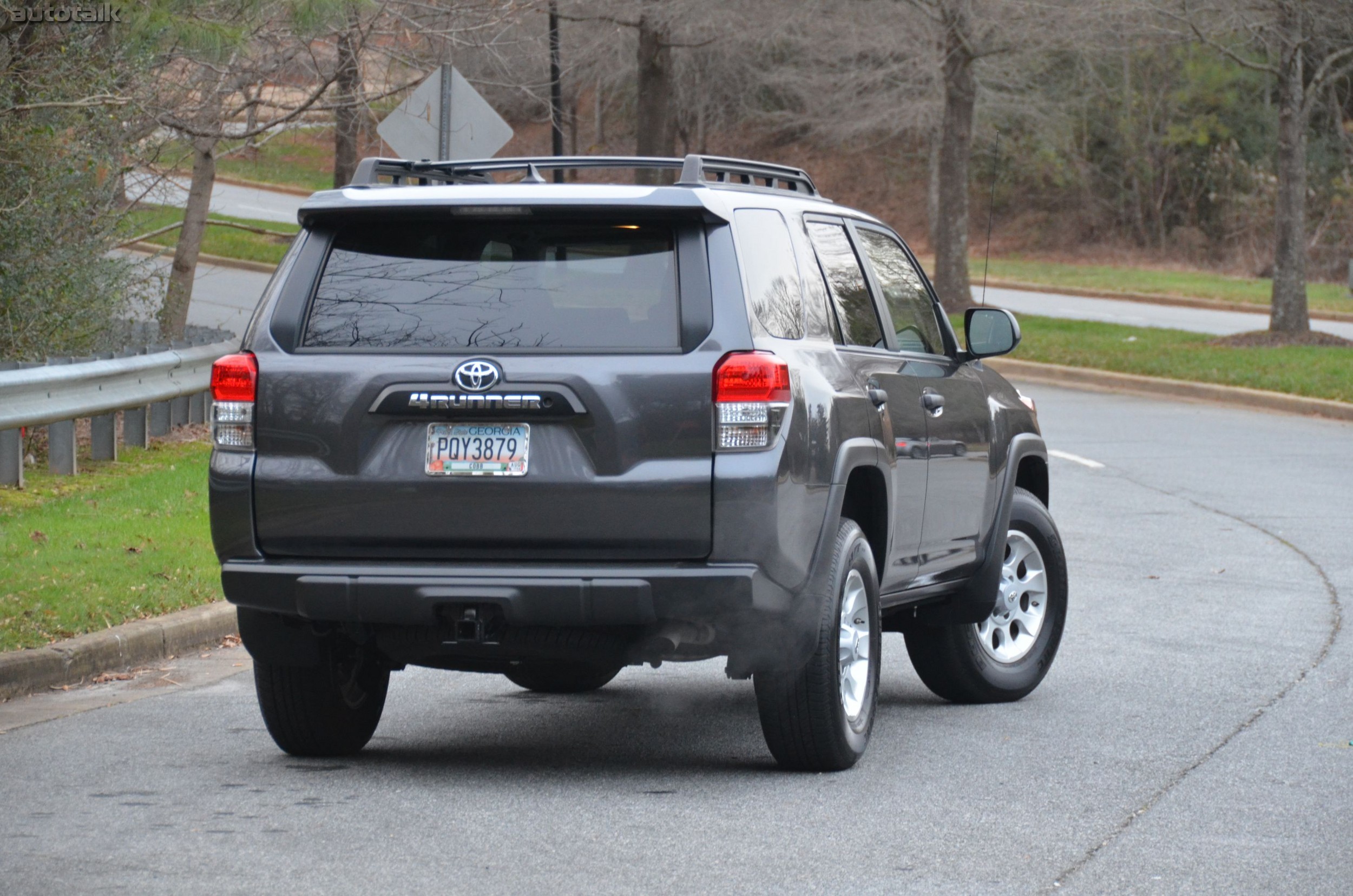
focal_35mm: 142
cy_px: 448
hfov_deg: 14.4
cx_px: 676
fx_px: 5345
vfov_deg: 9.6
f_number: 5.3
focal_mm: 95
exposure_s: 1/60
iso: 1600
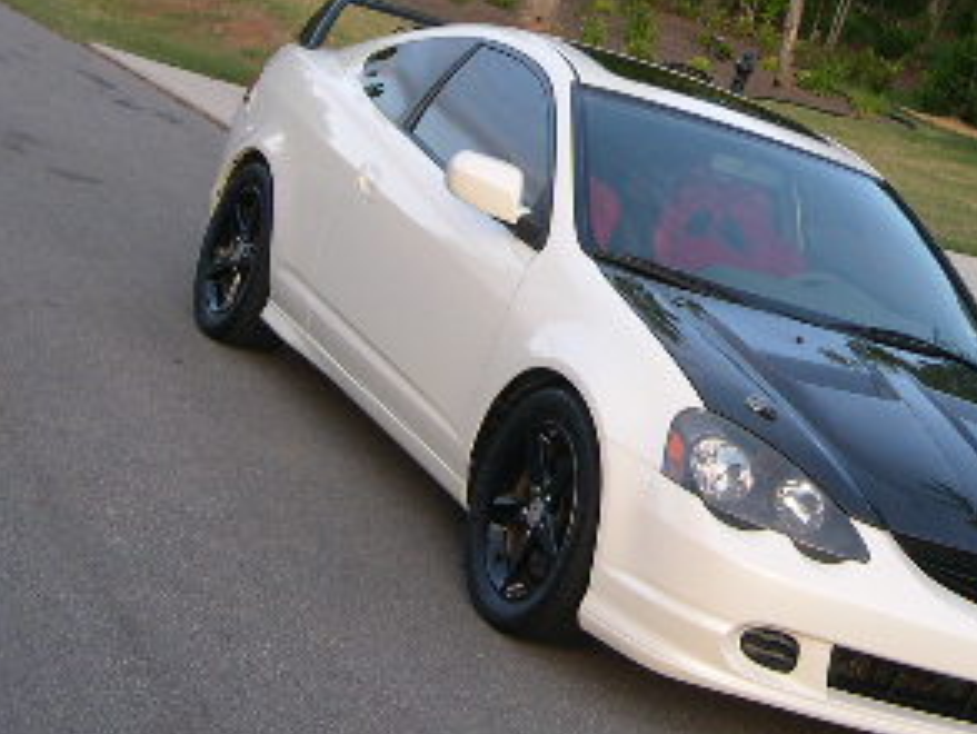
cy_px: 204
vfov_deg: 17.7
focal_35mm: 83
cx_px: 744
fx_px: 2344
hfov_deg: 23.3
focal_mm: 8
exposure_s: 1/159
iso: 100
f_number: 2.8
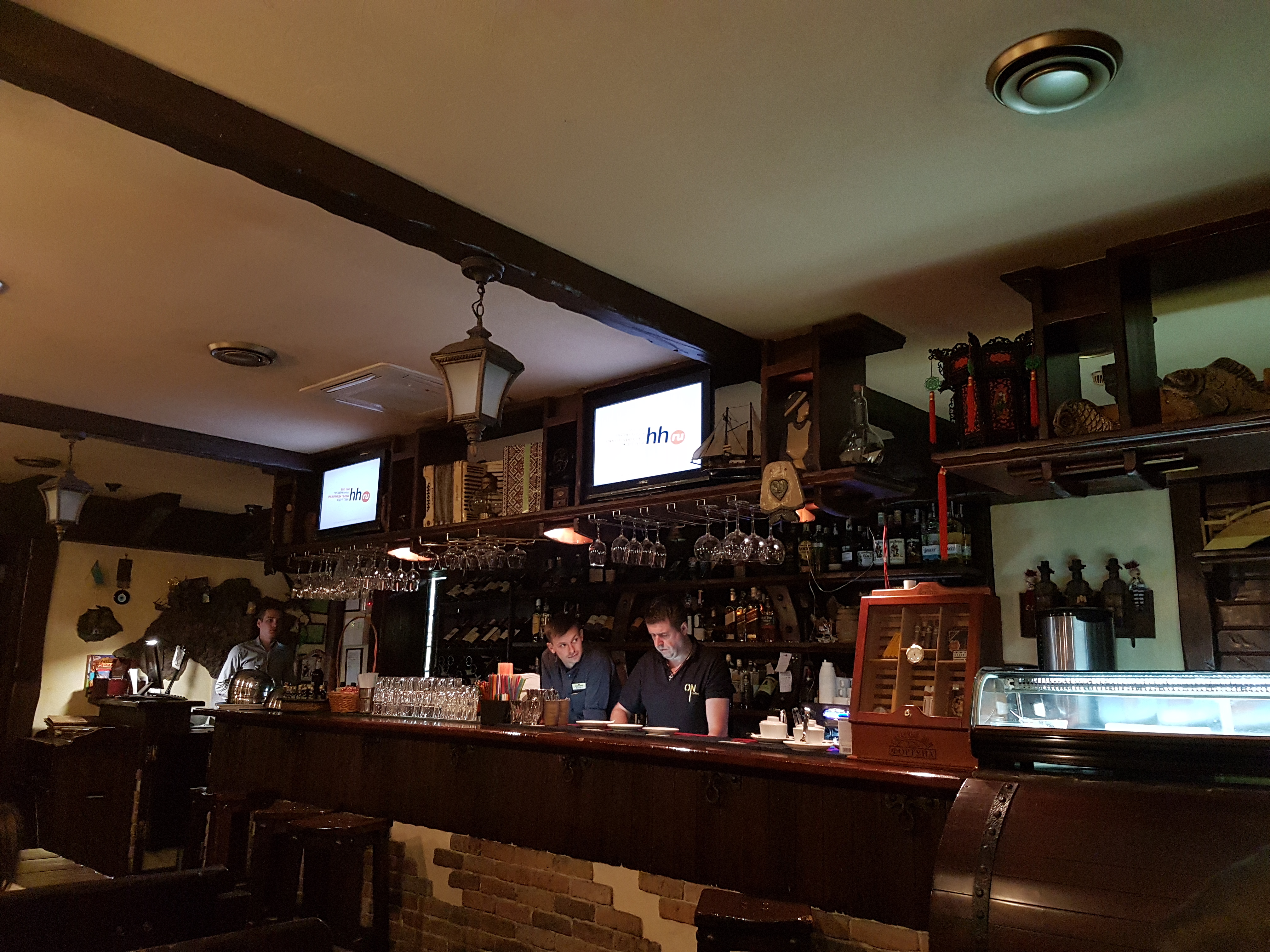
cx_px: 635
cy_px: 476
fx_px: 954
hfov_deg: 67.3
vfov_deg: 53.1
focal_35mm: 26
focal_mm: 4.2
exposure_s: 1/10
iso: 250
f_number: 1.7
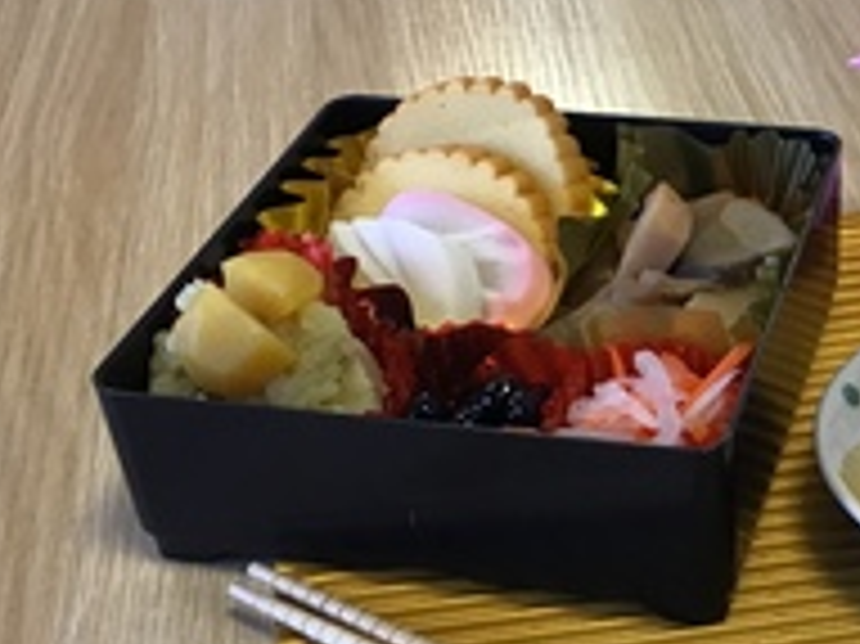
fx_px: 1812
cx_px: 698
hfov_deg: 26.2
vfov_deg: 20.0
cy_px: 475
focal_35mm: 73
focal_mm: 3.3
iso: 80
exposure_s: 1/30
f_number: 2.4
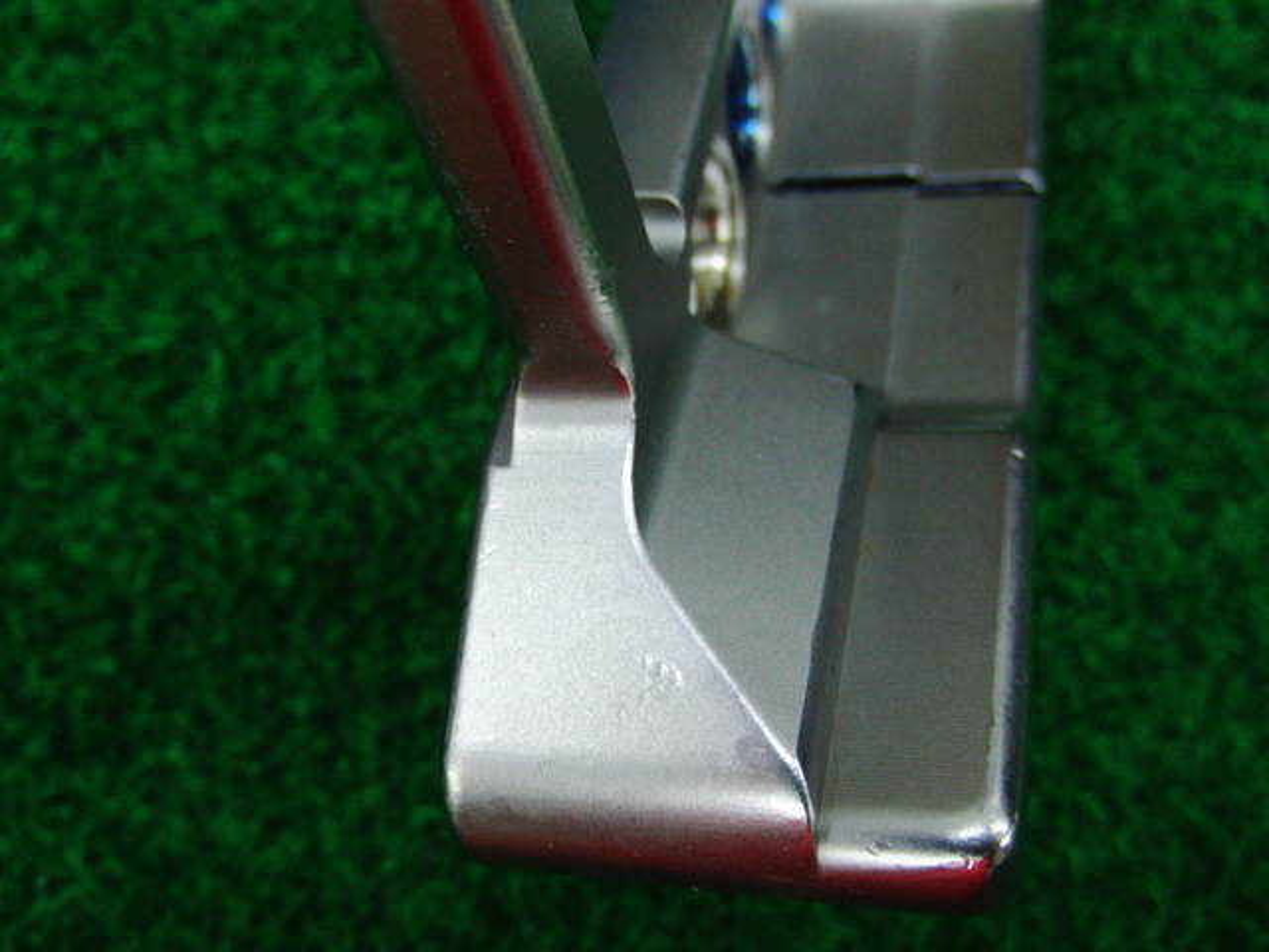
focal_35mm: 37
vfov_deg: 38.7
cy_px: 476
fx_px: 1356
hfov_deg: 50.1
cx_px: 634
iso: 400
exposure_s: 1/60
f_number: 3.6
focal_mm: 6.42
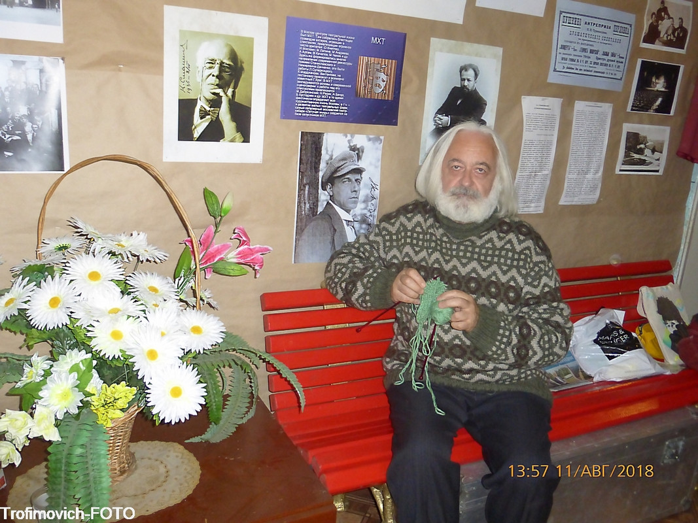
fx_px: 625
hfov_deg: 58.4
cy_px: 262
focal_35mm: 31
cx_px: 349
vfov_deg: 45.4
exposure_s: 1/60
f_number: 3.6
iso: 500
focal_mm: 5.4
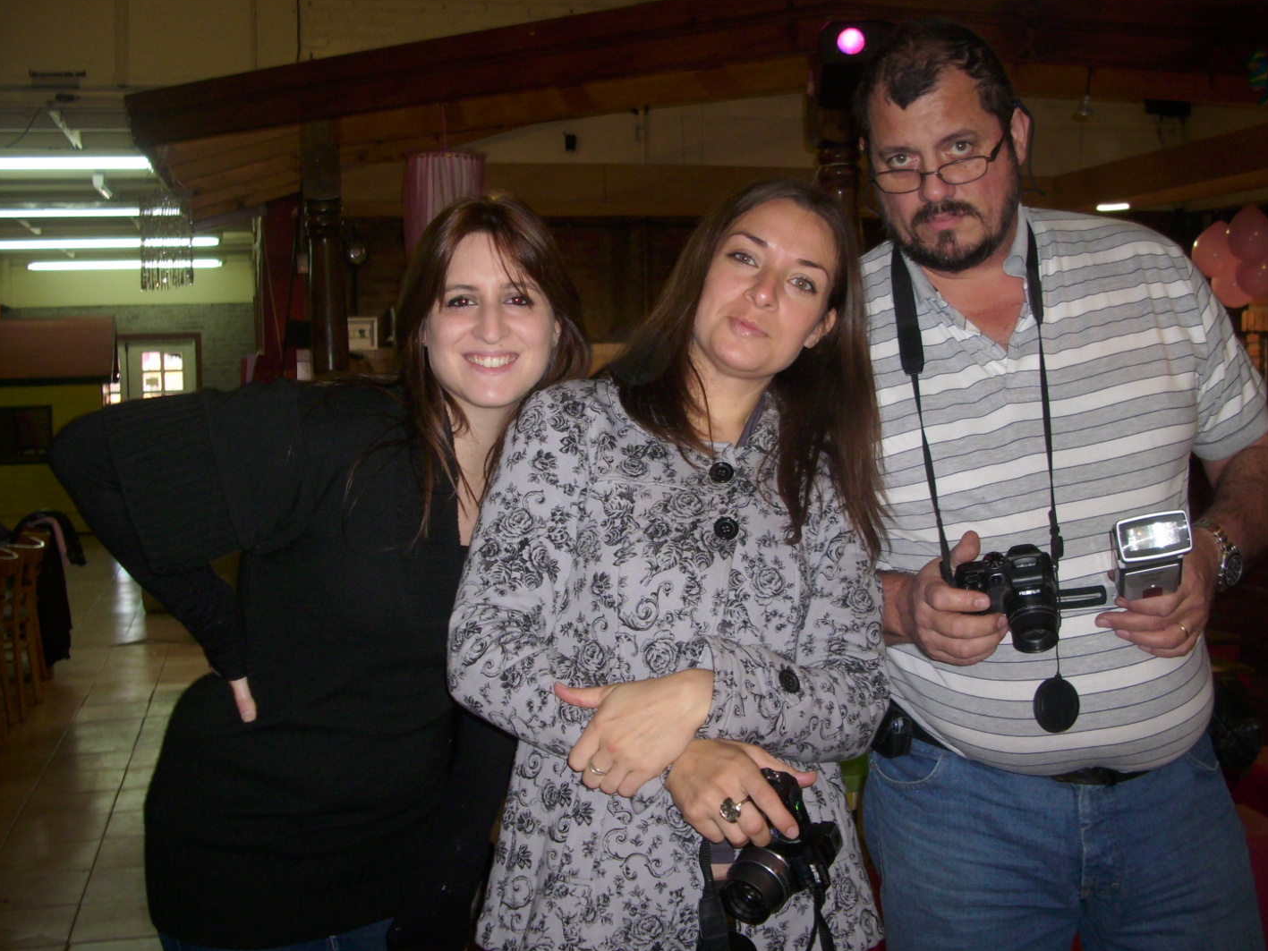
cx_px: 655
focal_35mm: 35
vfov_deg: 40.7
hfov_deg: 52.6
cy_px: 437
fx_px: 1282
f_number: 2.8
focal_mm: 6.2
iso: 100
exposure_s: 1/30
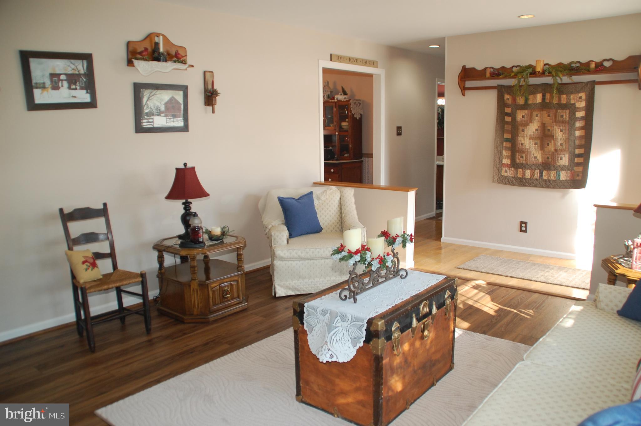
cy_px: 213
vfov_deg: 47.8
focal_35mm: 27
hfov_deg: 67.4
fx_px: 480
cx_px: 320
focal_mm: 18
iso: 400
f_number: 4
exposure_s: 1/60
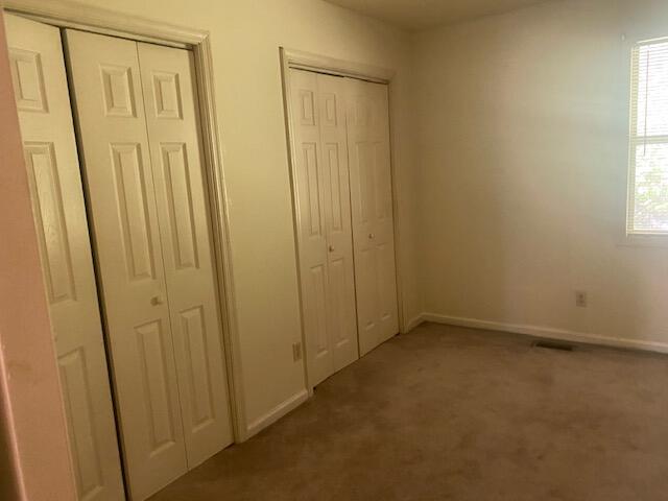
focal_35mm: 26
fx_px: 502
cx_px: 334
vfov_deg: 53.1
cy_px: 250
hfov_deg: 67.3
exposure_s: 1/40
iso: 500
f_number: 1.8
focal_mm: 4.25
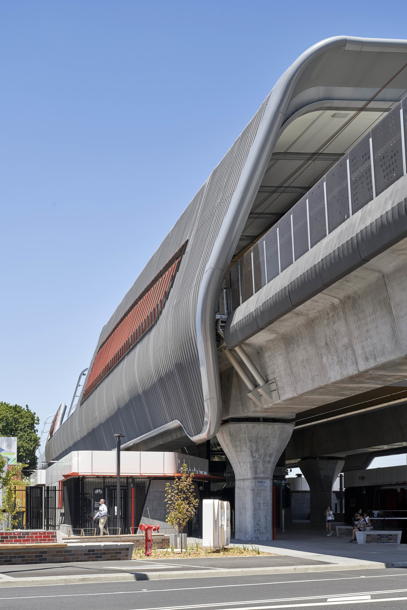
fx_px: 848
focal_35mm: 50
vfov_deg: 39.6
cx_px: 204
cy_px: 305
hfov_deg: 27.0
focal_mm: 50
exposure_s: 1/250
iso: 200
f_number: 11
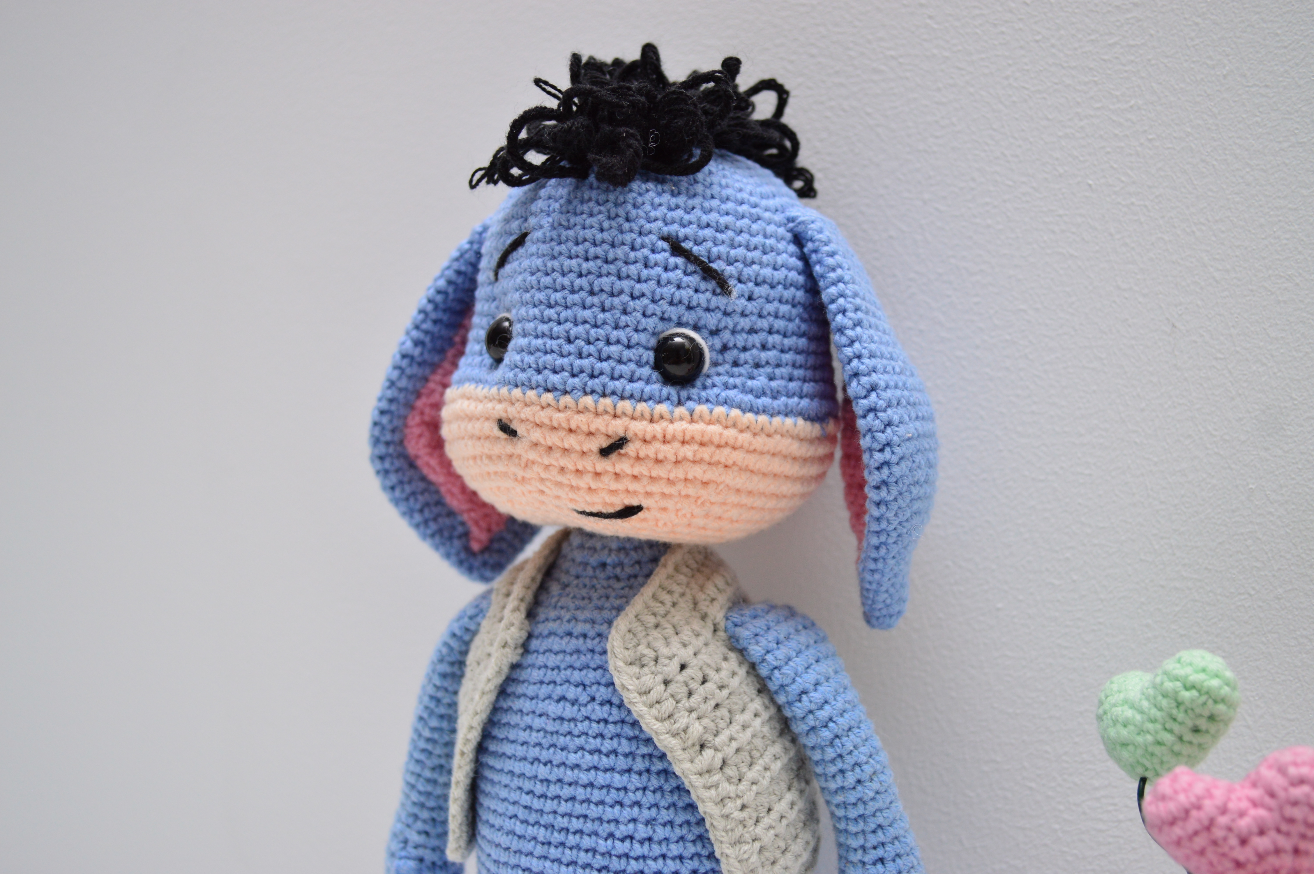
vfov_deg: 31.8
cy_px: 437
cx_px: 657
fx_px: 1532
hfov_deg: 46.4
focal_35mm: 42
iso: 400
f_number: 4.5
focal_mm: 28
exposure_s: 1/160
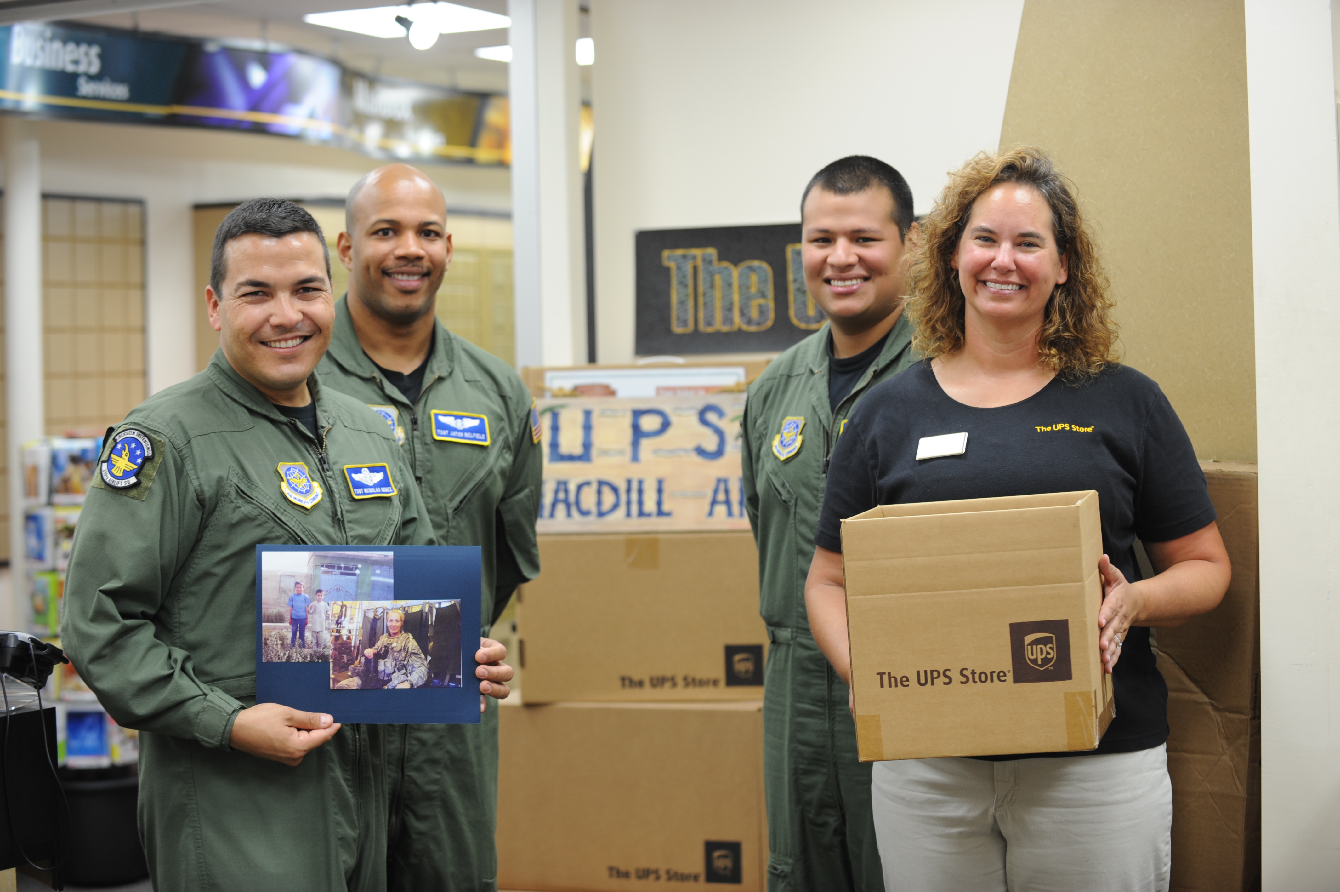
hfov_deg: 27.0
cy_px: 446
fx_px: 2790
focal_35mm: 75
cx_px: 670
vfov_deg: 18.2
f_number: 3.5
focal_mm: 75
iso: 400
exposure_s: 1/50
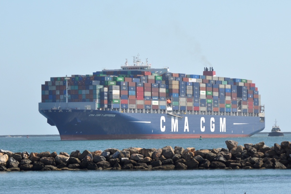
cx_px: 146
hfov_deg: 12.2
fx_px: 1358
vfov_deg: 8.2
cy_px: 97
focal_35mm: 168
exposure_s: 1/400
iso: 200
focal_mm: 112
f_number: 10
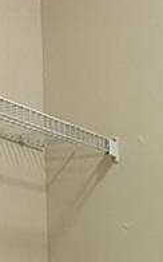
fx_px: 649
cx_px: 258
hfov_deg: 13.4
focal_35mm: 91
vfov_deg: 20.5
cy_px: 358
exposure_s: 1/120
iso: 320
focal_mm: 2.22
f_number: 2.2
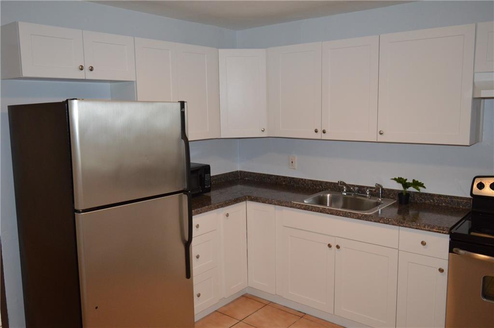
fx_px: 411
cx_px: 247
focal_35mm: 30
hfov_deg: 62.0
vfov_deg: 43.5
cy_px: 164
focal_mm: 20
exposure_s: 1/60
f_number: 5.6
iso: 1400
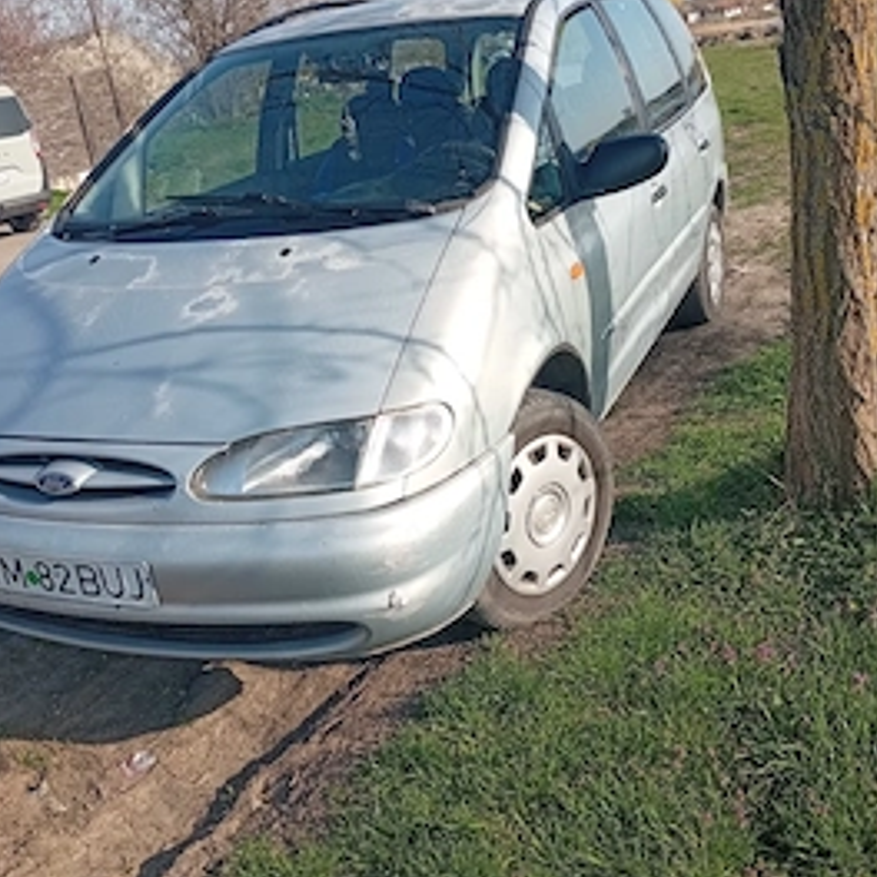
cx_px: 445
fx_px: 1032
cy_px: 352
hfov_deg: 46.0
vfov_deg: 45.8
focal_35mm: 36
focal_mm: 3.98
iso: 50
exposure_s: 1/357
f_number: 1.8
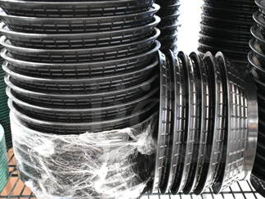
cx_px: 146
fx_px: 375
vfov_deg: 29.6
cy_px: 120
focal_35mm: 49
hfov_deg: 38.9
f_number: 3.5
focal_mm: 18
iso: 4000
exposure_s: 1/30
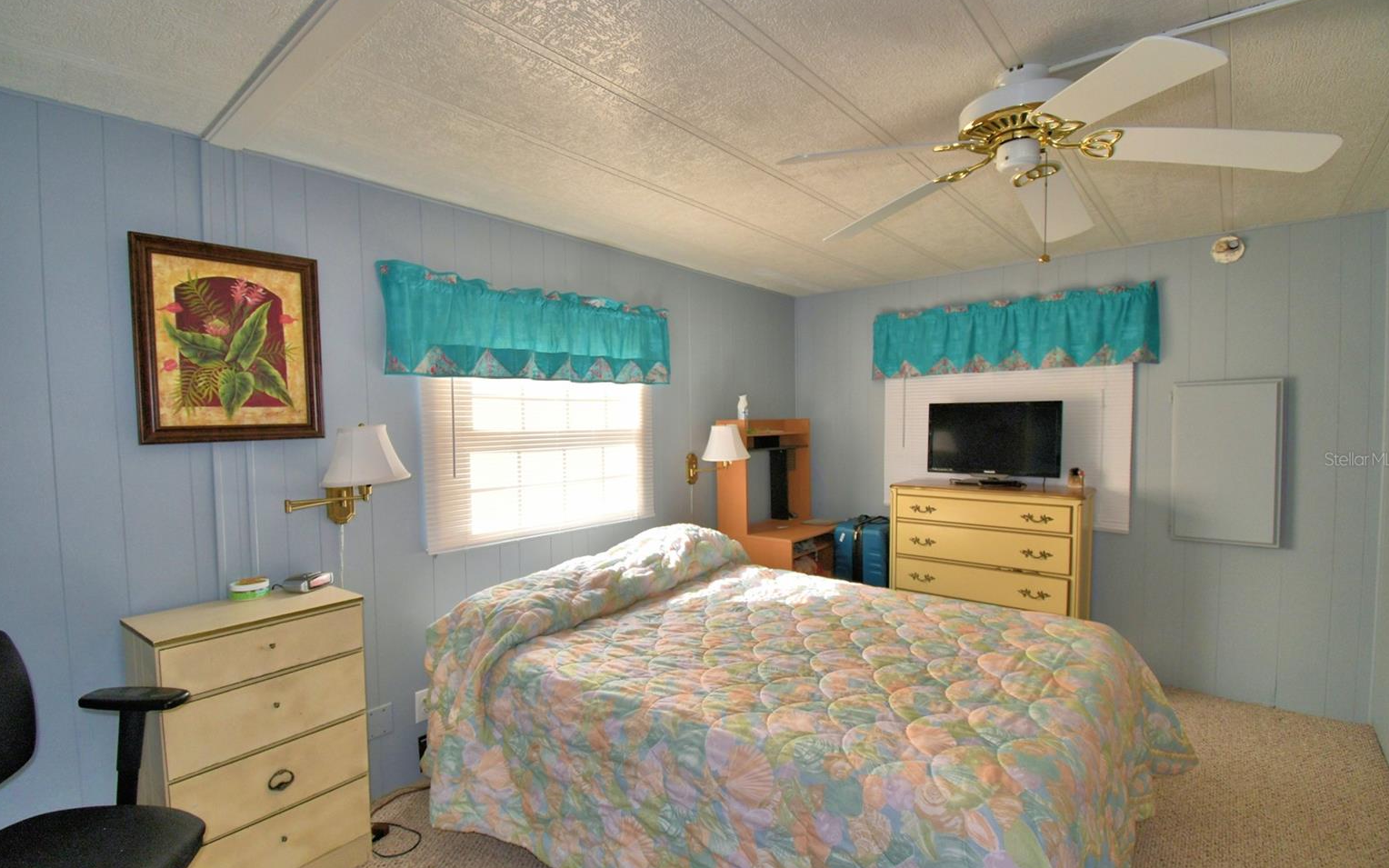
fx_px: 606
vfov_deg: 71.2
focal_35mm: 16
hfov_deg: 97.8
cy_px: 459
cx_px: 678
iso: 200
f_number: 4.5
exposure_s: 1/60
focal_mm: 10
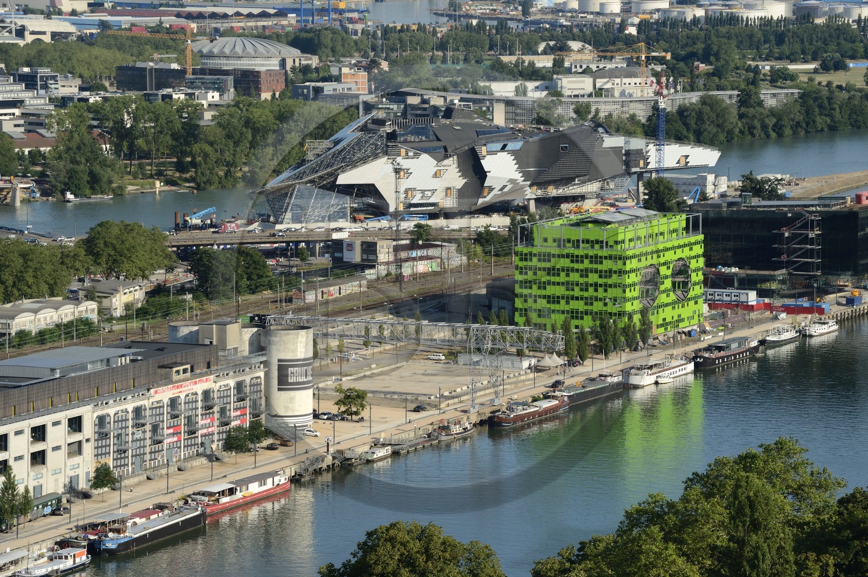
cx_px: 434
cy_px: 288
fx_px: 3855
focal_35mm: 160
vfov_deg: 8.6
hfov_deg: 12.8
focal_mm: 160
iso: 200
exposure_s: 1/320
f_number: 11
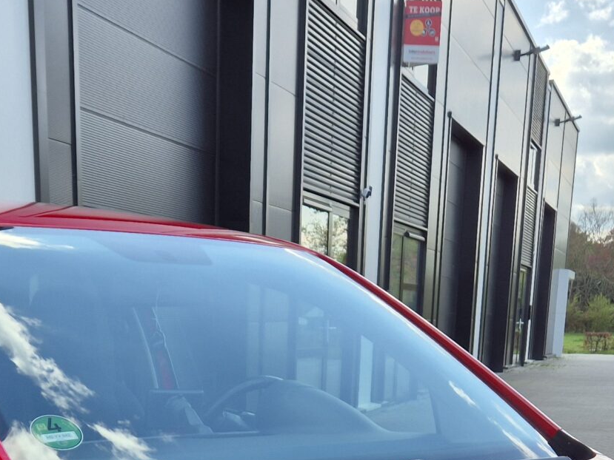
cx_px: 233
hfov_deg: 27.3
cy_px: 694
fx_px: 1260
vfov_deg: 18.4
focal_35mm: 71
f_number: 1.8
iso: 25
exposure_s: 1/1172
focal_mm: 5.4
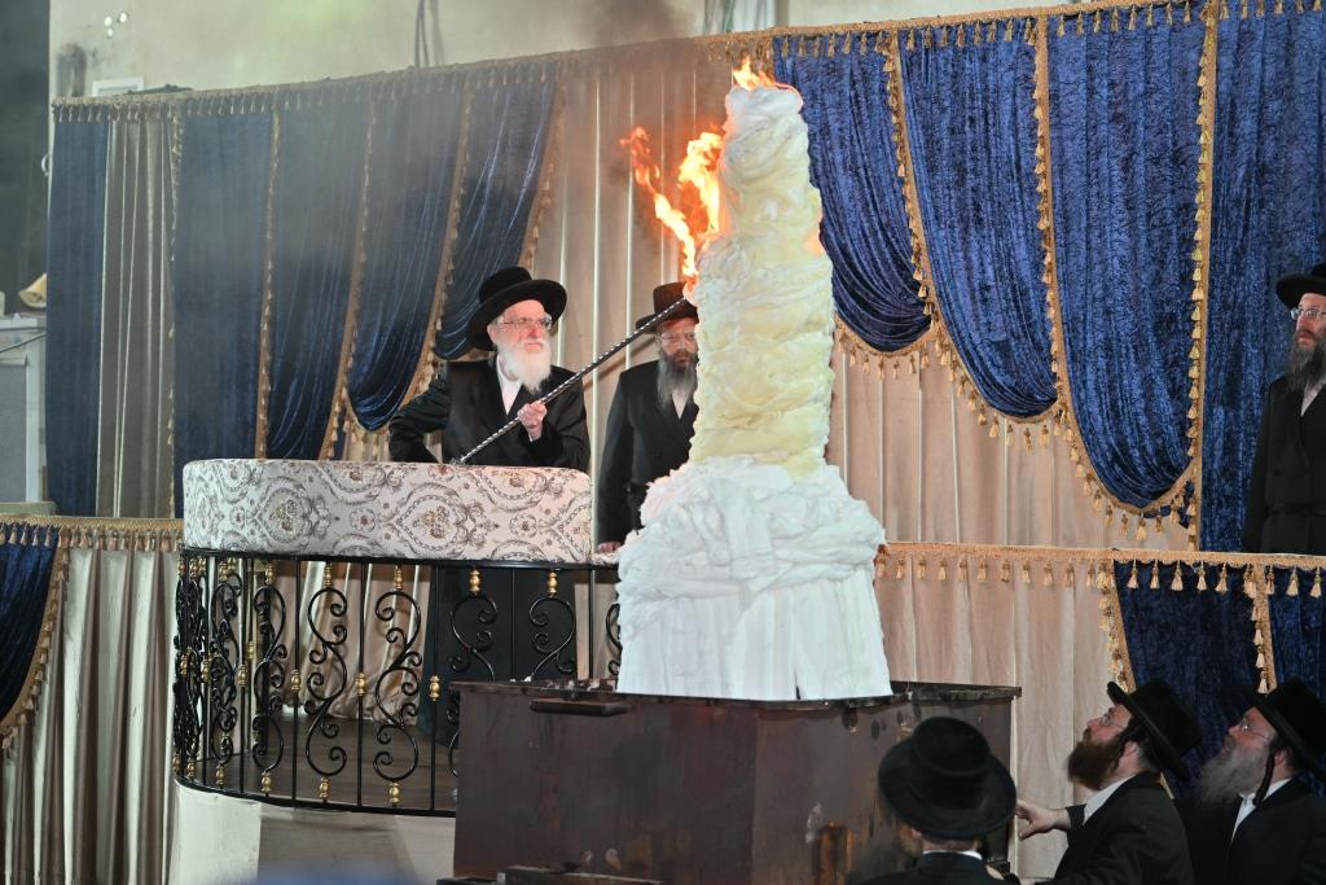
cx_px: 663
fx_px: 2579
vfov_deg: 19.5
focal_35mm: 70
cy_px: 442
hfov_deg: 28.8
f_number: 2.8
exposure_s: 1/200
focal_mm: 70
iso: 500
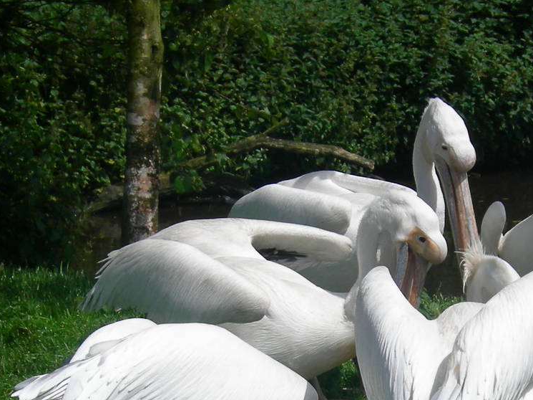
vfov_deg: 9.3
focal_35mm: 159
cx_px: 294
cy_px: 384
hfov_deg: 12.4
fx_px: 2447
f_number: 4.8
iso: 64
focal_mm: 15.5
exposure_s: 1/906
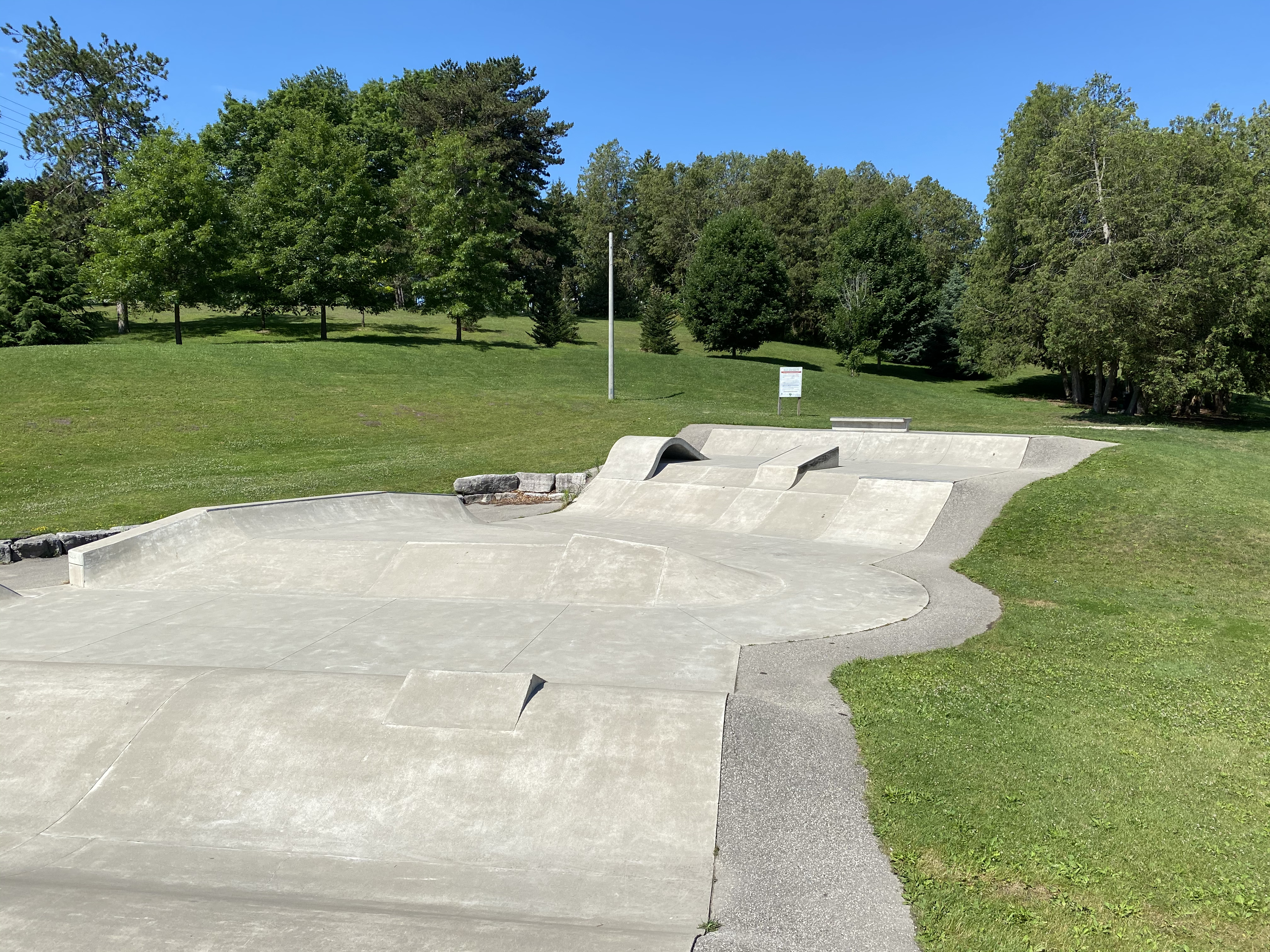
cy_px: 476
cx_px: 635
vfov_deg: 53.1
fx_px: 954
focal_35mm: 26
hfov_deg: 67.3
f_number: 1.8
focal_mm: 4.25
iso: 32
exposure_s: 1/3610
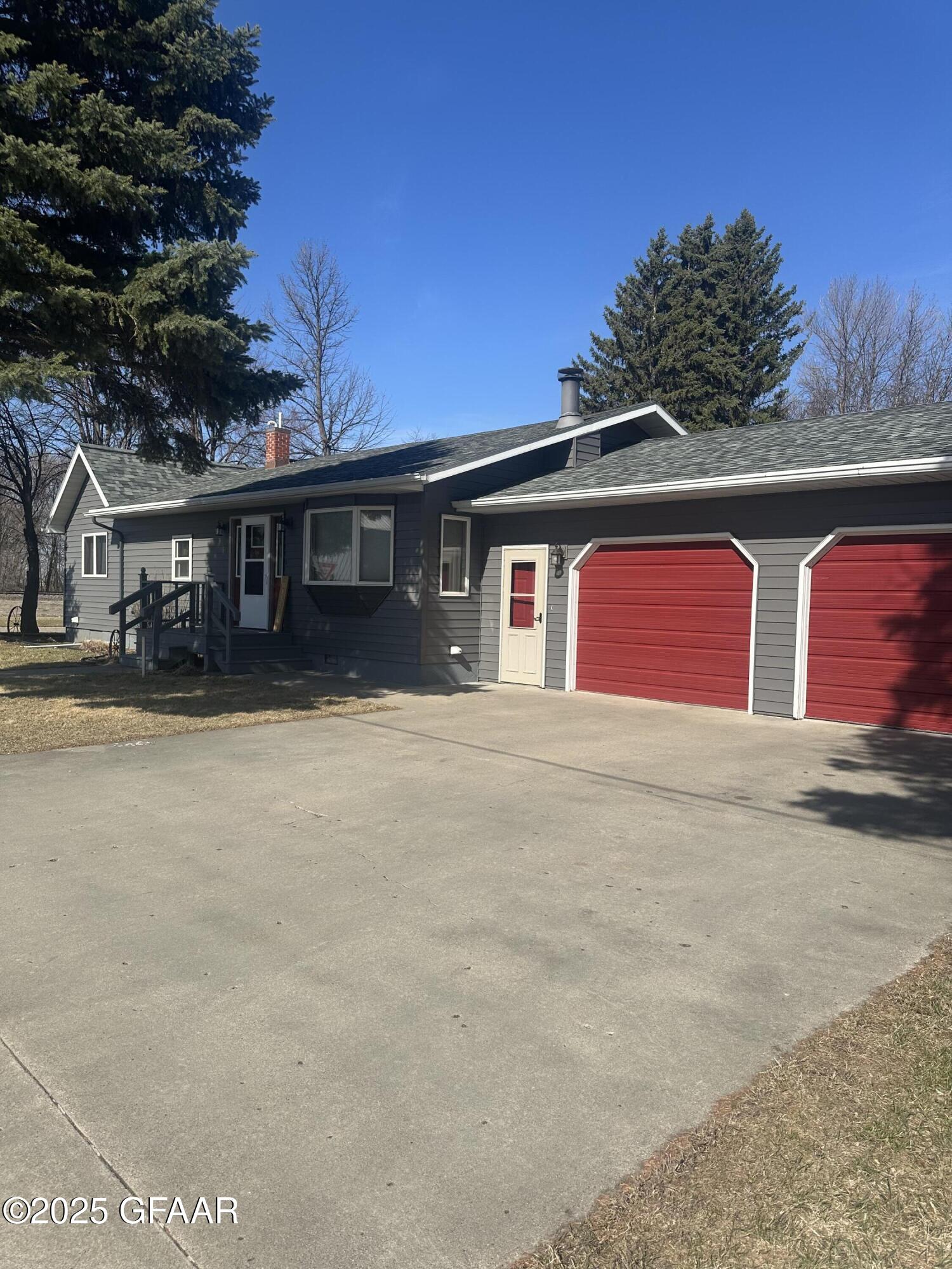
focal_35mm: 24
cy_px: 634
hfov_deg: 56.8
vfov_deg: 71.6
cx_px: 476
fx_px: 880
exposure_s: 1/4762
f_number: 1.78
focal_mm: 6.86
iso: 80
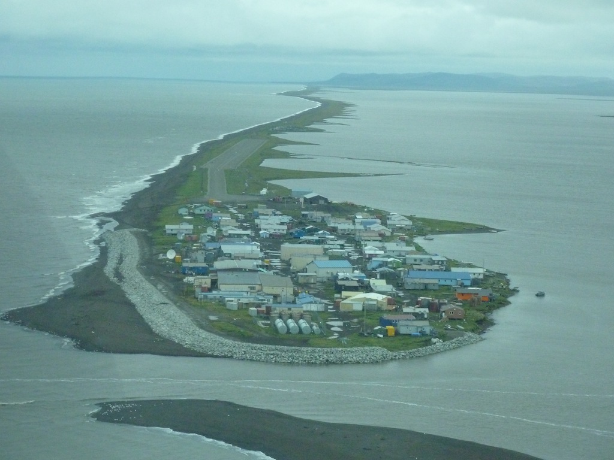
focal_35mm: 119
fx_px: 2111
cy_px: 230
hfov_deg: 16.6
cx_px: 307
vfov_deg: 12.5
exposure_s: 1/400
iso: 500
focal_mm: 19.5
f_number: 4.4
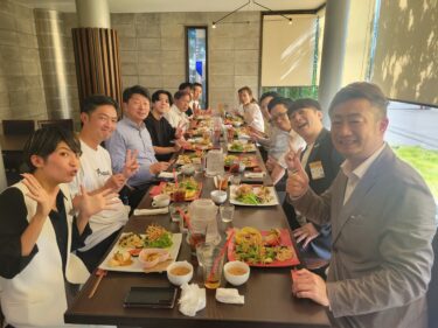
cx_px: 219
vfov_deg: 53.0
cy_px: 164
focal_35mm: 26
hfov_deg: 67.3
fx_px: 329
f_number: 1.8
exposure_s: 1/100
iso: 50
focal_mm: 5.4
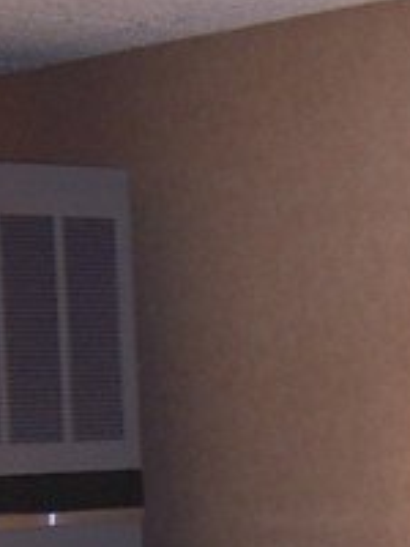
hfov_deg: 9.5
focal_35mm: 152
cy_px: 670
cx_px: 571
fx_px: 2400
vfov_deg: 12.7
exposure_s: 1/30
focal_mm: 8
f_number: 2.8
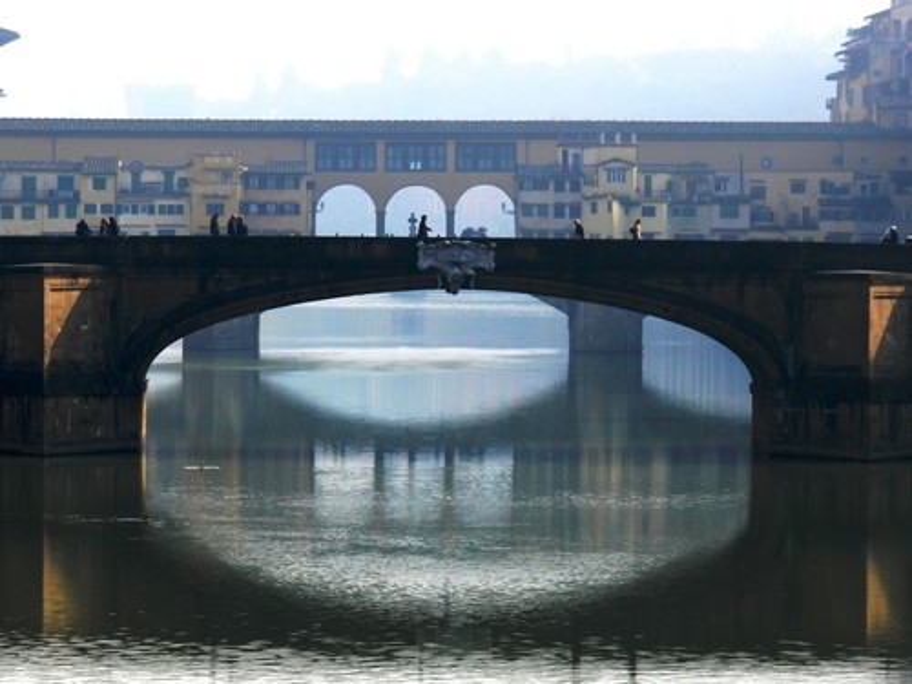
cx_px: 456
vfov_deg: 7.5
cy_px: 342
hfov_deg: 9.9
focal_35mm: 199
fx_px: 5243
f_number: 5.6
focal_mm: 42
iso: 80
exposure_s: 1/400
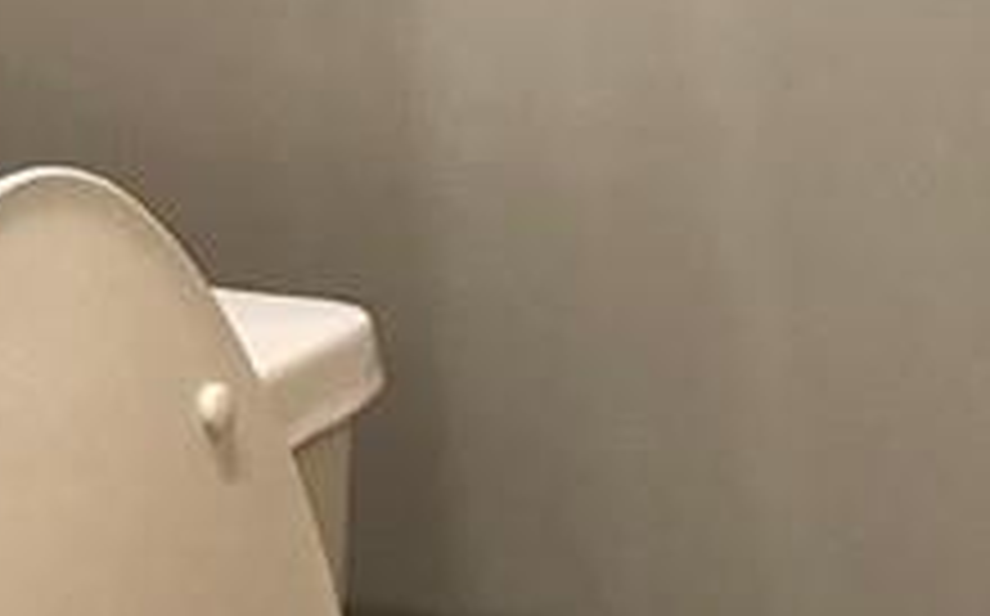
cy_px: -90
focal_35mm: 216
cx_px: 288
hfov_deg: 9.7
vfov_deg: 6.0
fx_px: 5822
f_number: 1.8
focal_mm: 4
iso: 40
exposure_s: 1/20
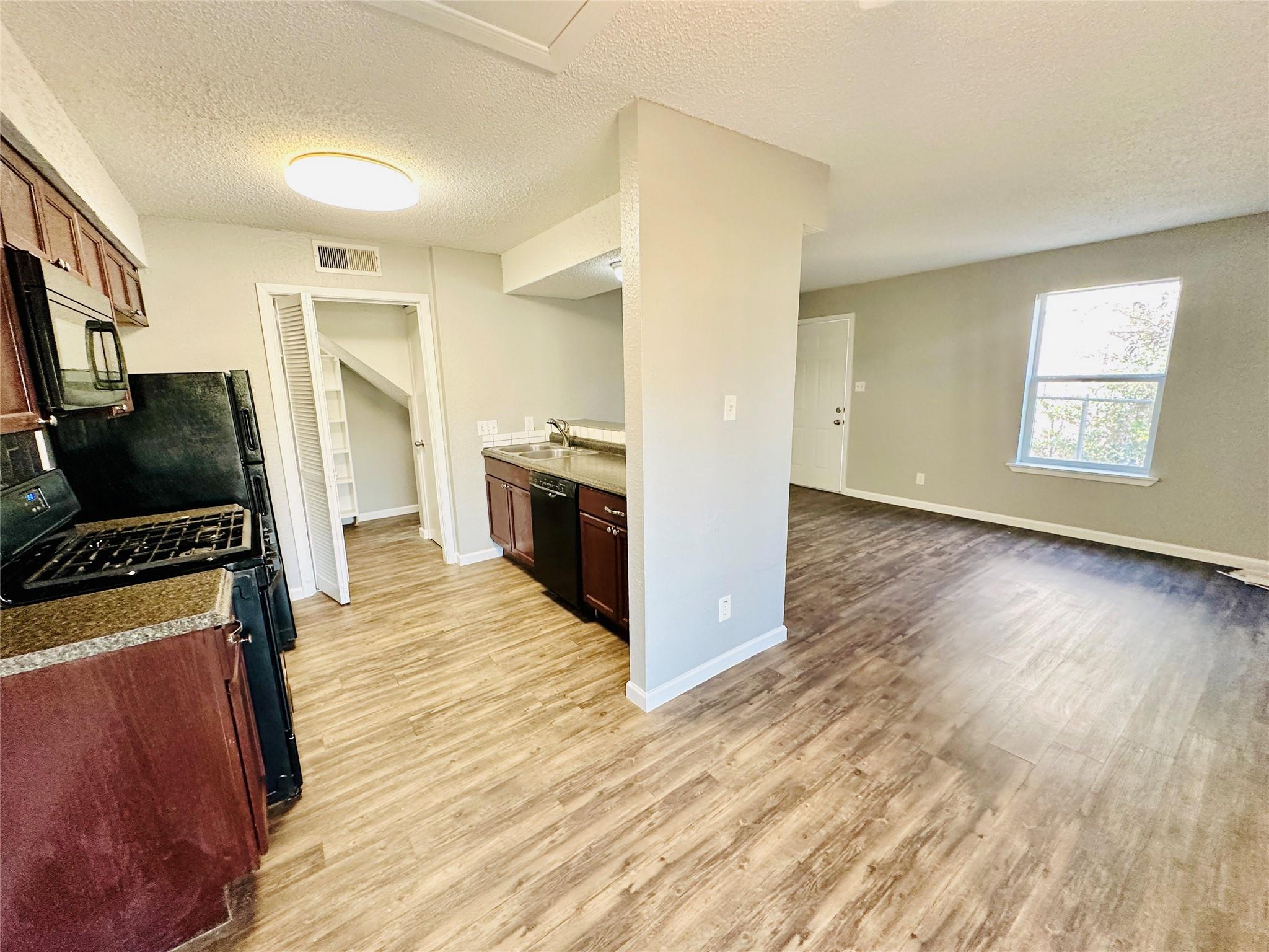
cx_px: 634
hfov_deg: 102.1
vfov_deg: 85.7
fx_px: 513
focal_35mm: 14
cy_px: 476
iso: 250
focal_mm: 2.22
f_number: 2.2
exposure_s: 1/60
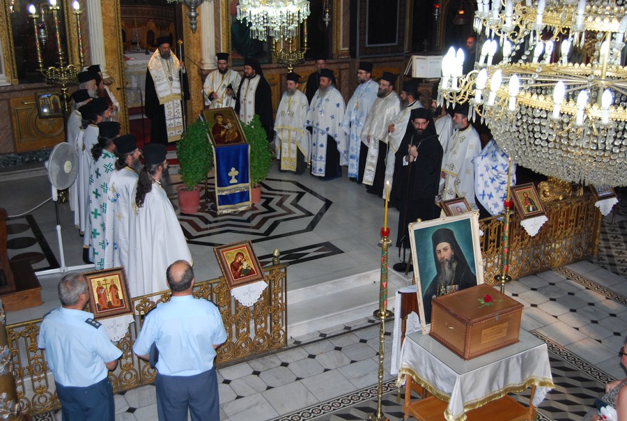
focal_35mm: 39
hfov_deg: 49.5
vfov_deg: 34.4
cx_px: 314
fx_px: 681
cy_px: 210
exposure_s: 1/60
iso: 560
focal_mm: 26
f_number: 4.2
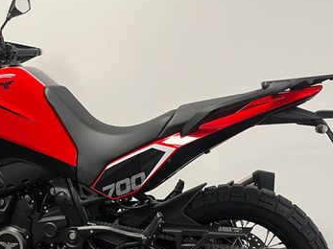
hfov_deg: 38.9
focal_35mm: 48
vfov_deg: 30.1
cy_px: 155
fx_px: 462
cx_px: 96
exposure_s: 1/50
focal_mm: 5.1
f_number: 1.6
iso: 80
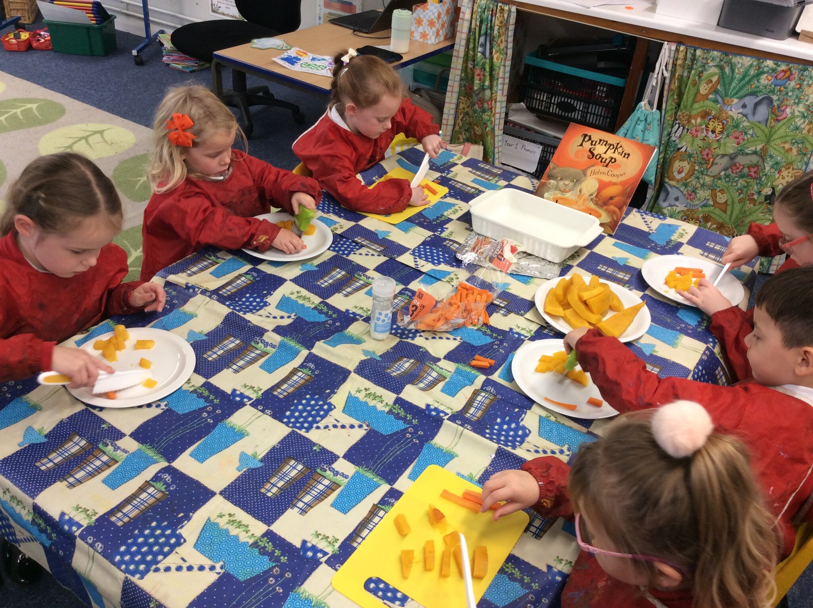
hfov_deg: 56.9
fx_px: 751
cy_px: 304
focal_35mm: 32
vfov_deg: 44.1
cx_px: 406
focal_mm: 3.3
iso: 40
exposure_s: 1/33
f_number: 2.4
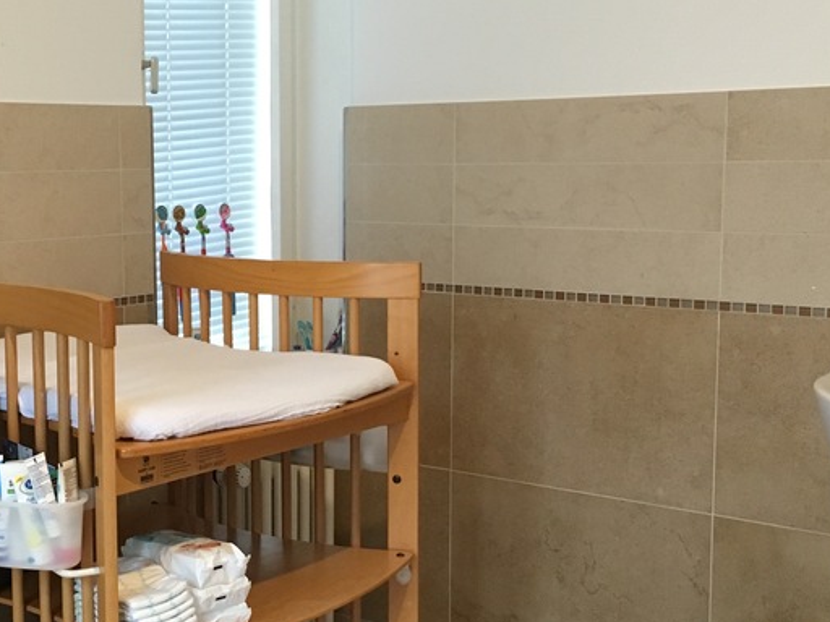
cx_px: 225
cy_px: 334
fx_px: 1391
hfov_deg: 32.7
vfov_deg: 25.2
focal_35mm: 58
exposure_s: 1/33
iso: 200
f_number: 2.2
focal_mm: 4.15
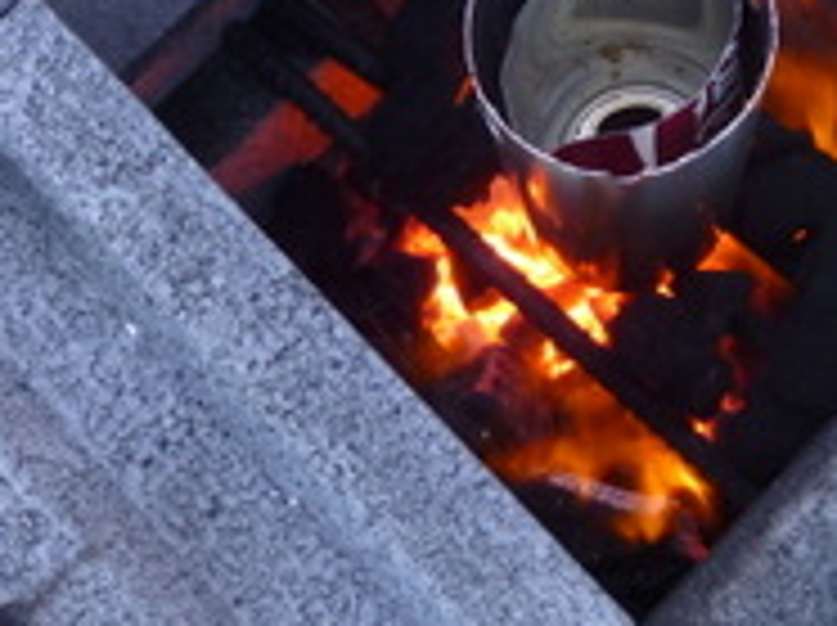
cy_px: 131
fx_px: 1497
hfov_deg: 30.7
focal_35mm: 62
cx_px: 626
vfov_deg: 23.3
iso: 100
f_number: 2.5
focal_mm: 4.3
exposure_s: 1/100
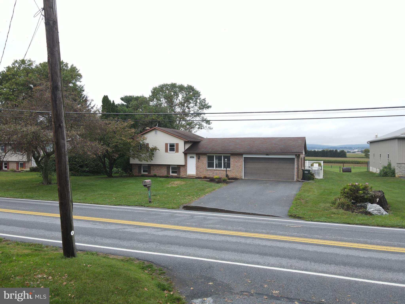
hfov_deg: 71.6
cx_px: 202
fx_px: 281
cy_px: 152
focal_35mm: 24
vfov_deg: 56.8
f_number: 2.8
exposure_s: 1/120
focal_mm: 4.5
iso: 100
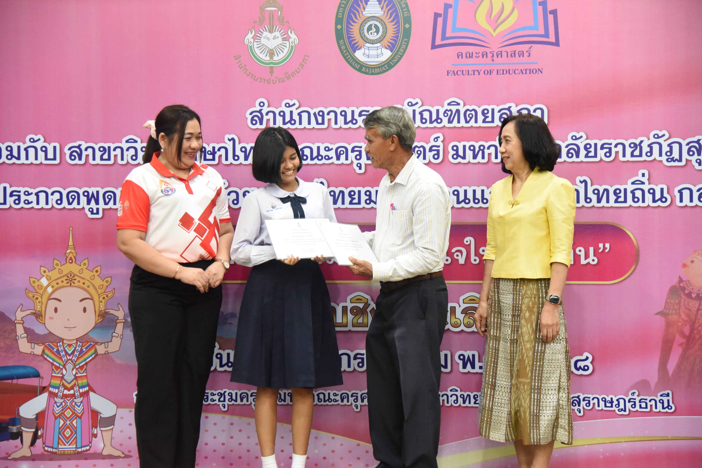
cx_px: 351
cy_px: 234
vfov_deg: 20.9
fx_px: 1267
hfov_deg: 31.0
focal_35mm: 65
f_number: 4
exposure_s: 1/200
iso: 8000
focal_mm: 65
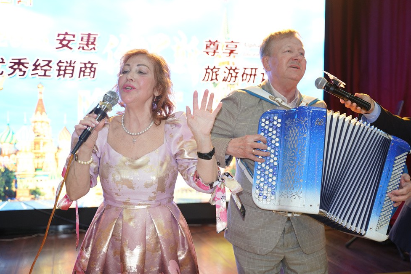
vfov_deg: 30.5
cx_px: 207
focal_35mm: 44
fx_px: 502
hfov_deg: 44.5
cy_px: 138
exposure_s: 1/160
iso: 1600
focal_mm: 43
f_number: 2.8
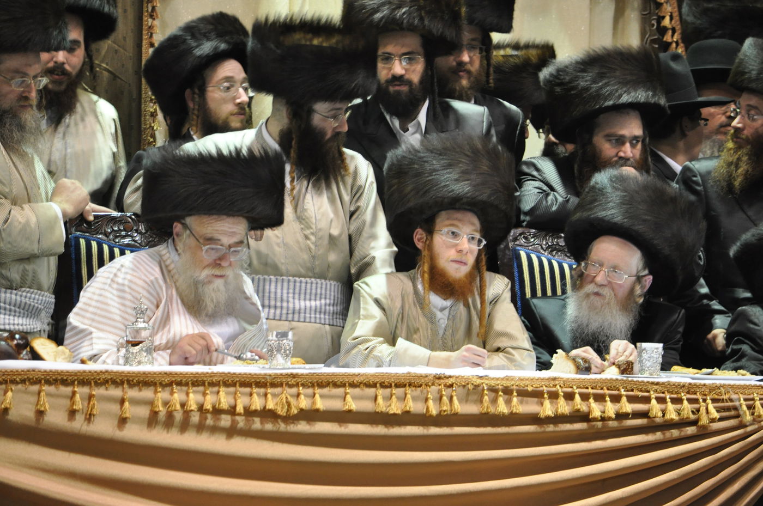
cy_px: 253
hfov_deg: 8.1
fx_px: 5396
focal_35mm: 255
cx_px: 382
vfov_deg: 5.4
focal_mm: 170
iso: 1250
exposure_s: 1/80
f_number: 5.6
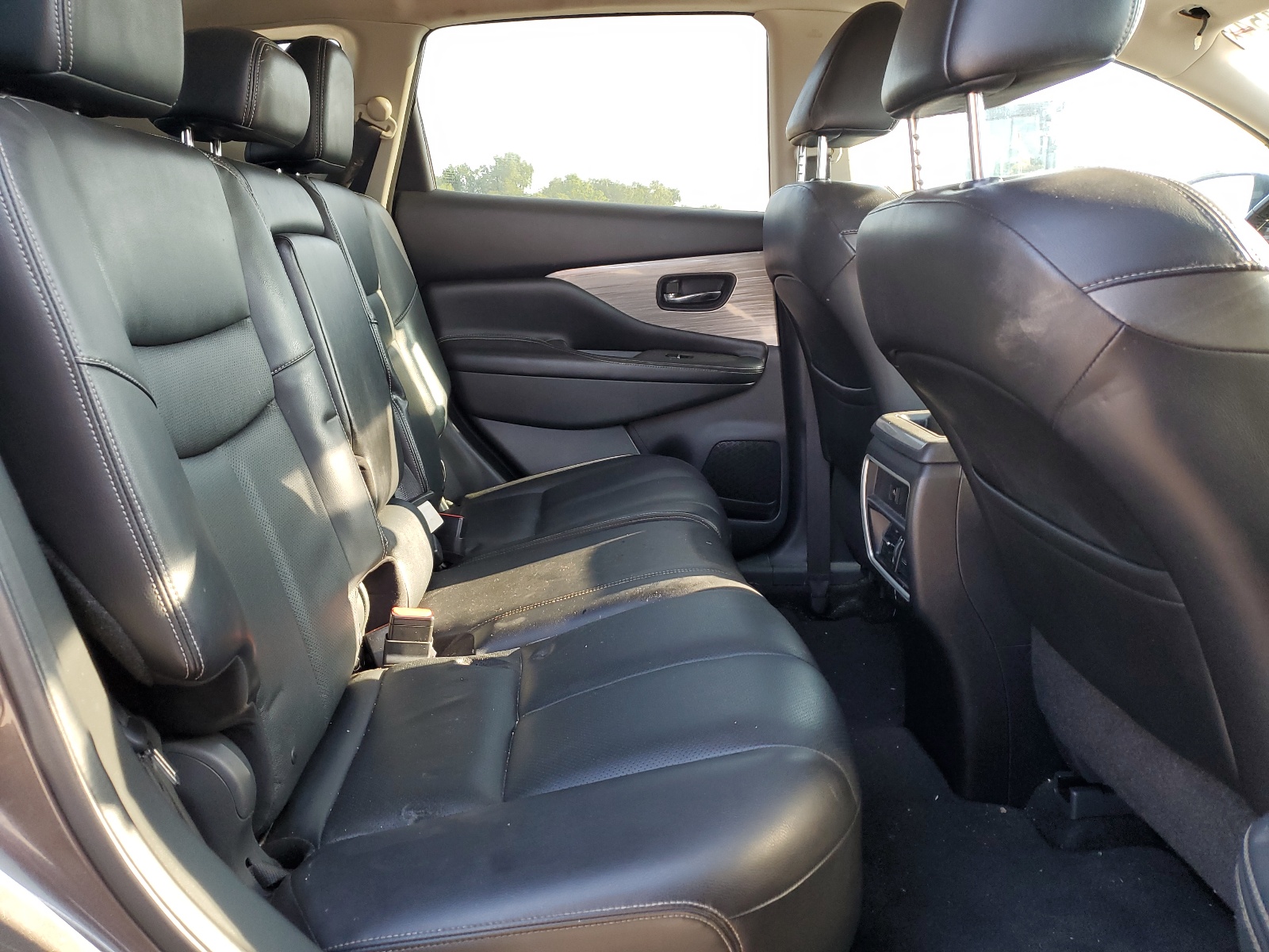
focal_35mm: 26
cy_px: 476
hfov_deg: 67.3
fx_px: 953
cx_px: 634
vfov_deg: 53.1
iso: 63
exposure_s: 1/120
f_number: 1.5
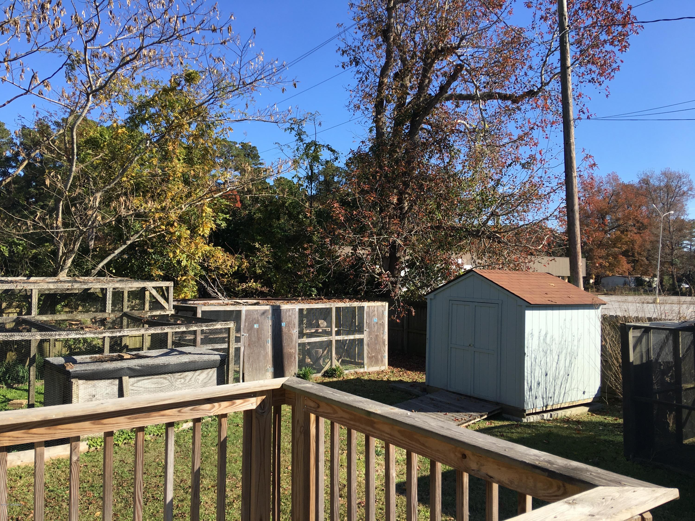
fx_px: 582
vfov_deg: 48.2
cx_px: 348
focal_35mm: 29
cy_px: 260
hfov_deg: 61.7
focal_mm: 4.15
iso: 25
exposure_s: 1/777
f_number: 2.2
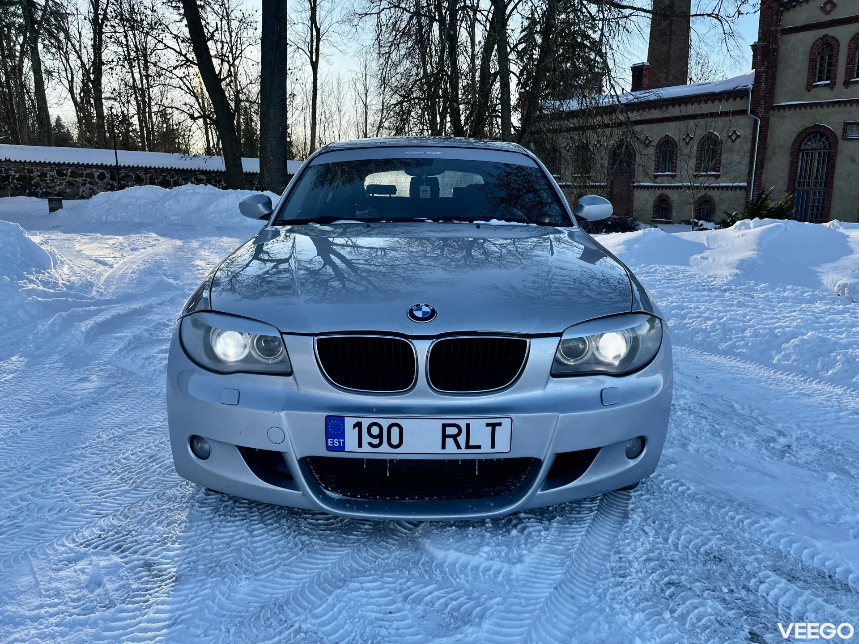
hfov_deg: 67.3
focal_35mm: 26
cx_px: 430
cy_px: 322
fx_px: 645
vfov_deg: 53.1
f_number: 1.6
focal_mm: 5.1
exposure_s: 1/833
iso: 50
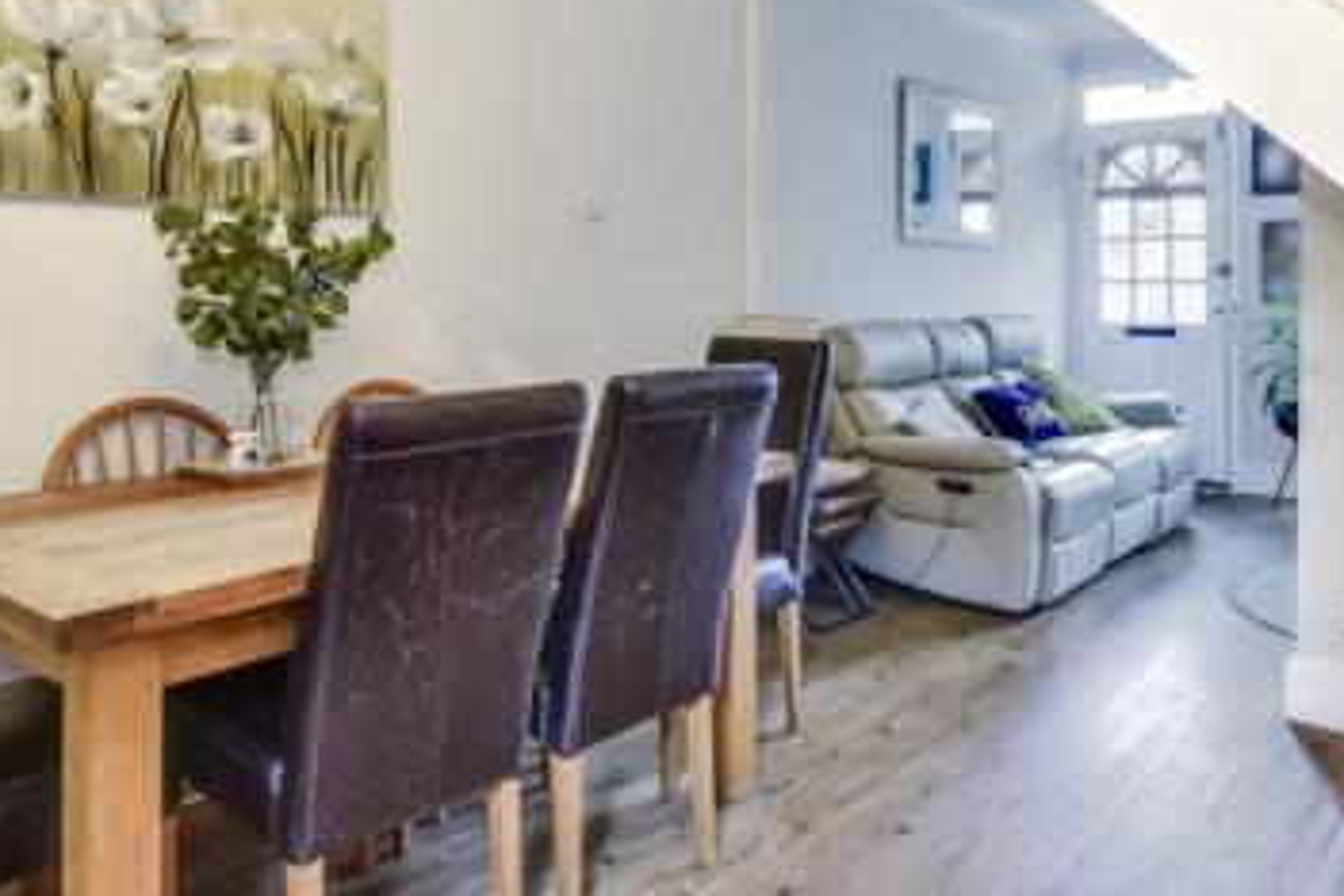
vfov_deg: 45.3
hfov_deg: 65.5
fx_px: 1045
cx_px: 683
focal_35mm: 28
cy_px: 262
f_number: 8
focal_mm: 10
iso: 640
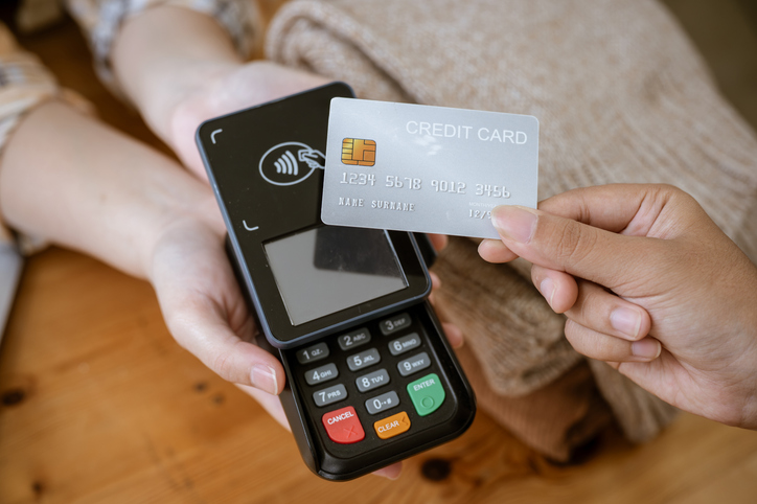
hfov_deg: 39.6
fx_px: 1051
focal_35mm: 50
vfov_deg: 27.0
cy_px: 252
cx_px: 378
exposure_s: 1/500
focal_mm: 50
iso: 500
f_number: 3.2
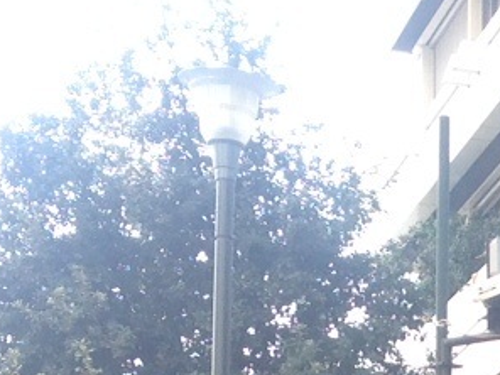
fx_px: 2629
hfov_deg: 10.2
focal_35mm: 182
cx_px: 951
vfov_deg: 7.8
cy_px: 743
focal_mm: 4.12
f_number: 2.4
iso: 50
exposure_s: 1/196
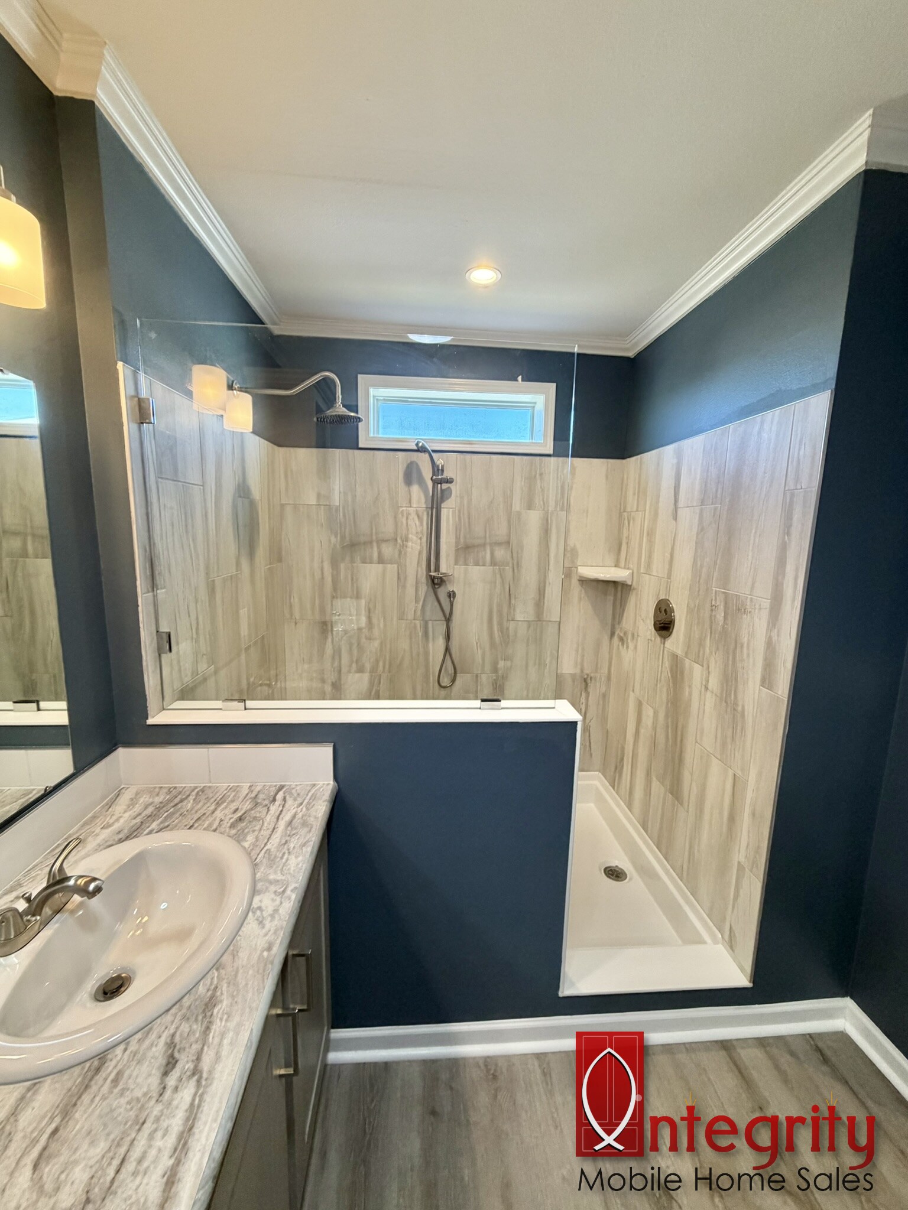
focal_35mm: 14
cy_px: 605
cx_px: 454
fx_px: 490
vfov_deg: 102.1
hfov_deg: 85.7
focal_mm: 2.22
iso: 320
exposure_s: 1/120
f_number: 2.2
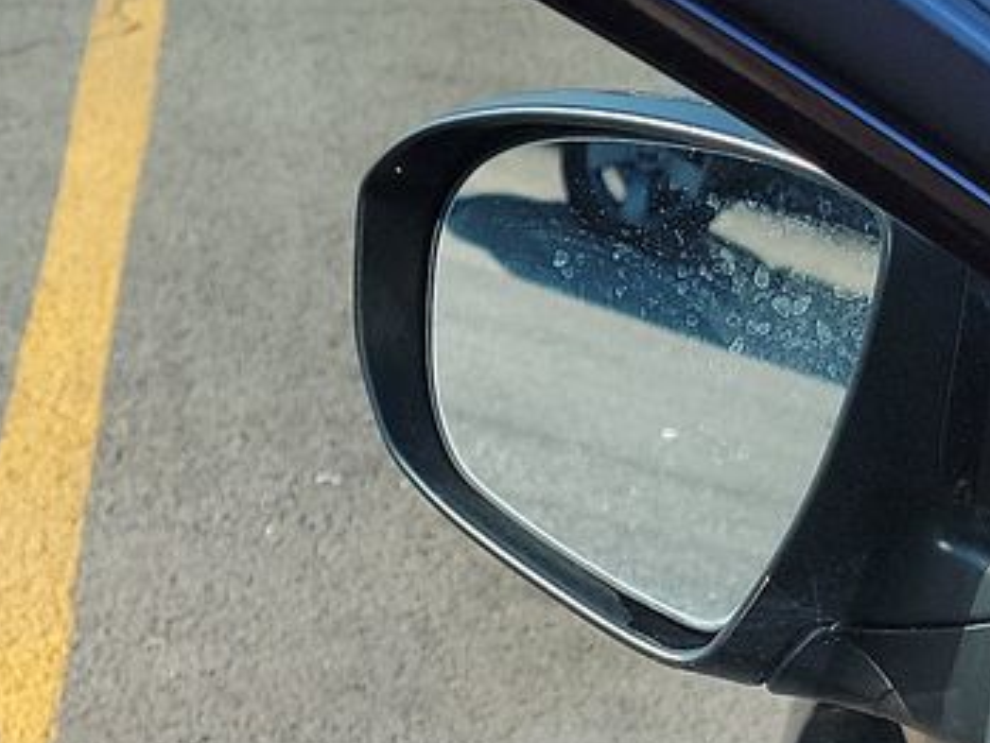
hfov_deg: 17.3
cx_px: -91
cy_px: 1236
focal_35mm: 110
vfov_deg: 12.5
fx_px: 3147
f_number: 1.8
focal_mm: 6.7
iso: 50
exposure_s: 1/175
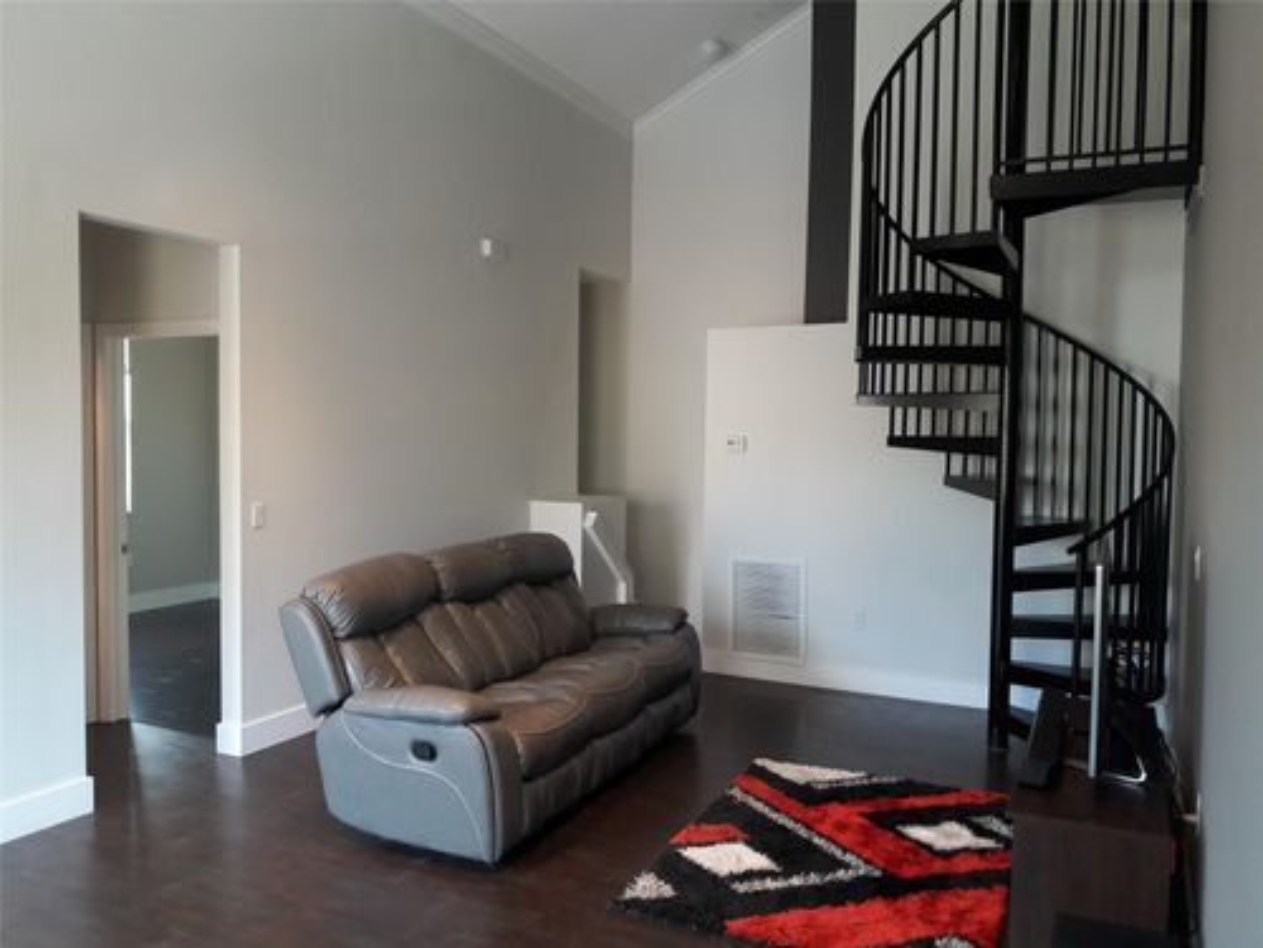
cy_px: 474
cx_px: 632
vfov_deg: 49.7
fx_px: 1022
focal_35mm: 28
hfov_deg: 63.4
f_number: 1.9
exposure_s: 1/30
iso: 100
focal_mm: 3.7
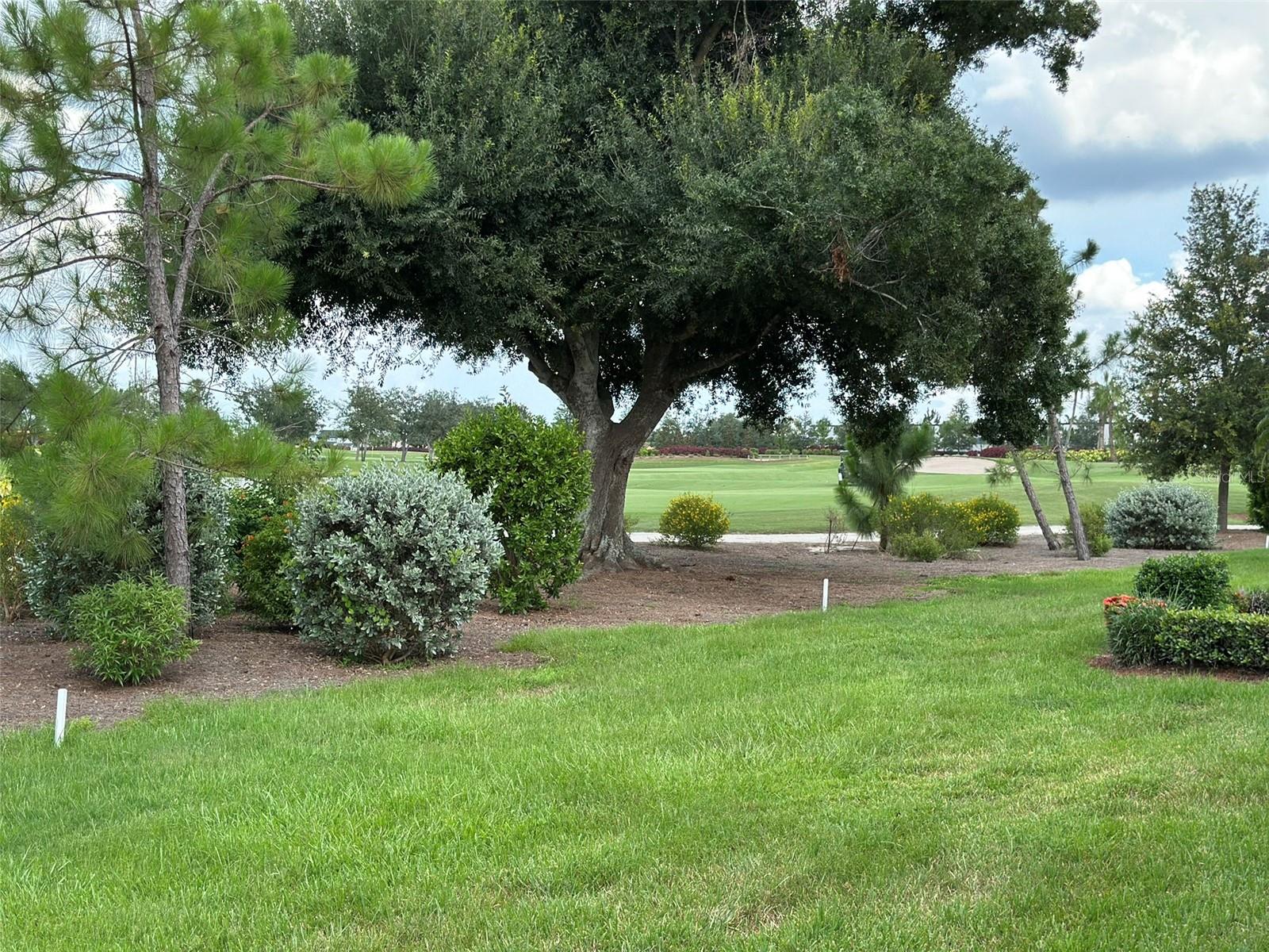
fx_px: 1760
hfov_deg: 39.7
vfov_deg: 30.3
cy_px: 476
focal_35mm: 48
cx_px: 634
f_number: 1.78
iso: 80
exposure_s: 1/1242
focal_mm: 6.86
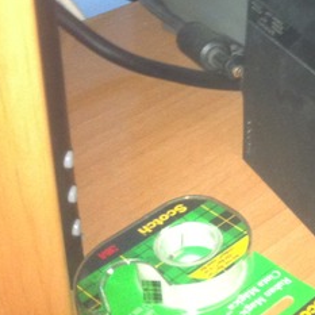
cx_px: 380
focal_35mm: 85
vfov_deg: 19.9
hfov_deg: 19.2
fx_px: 875
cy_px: 12
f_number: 2.8
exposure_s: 1/15
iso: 250
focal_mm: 3.85
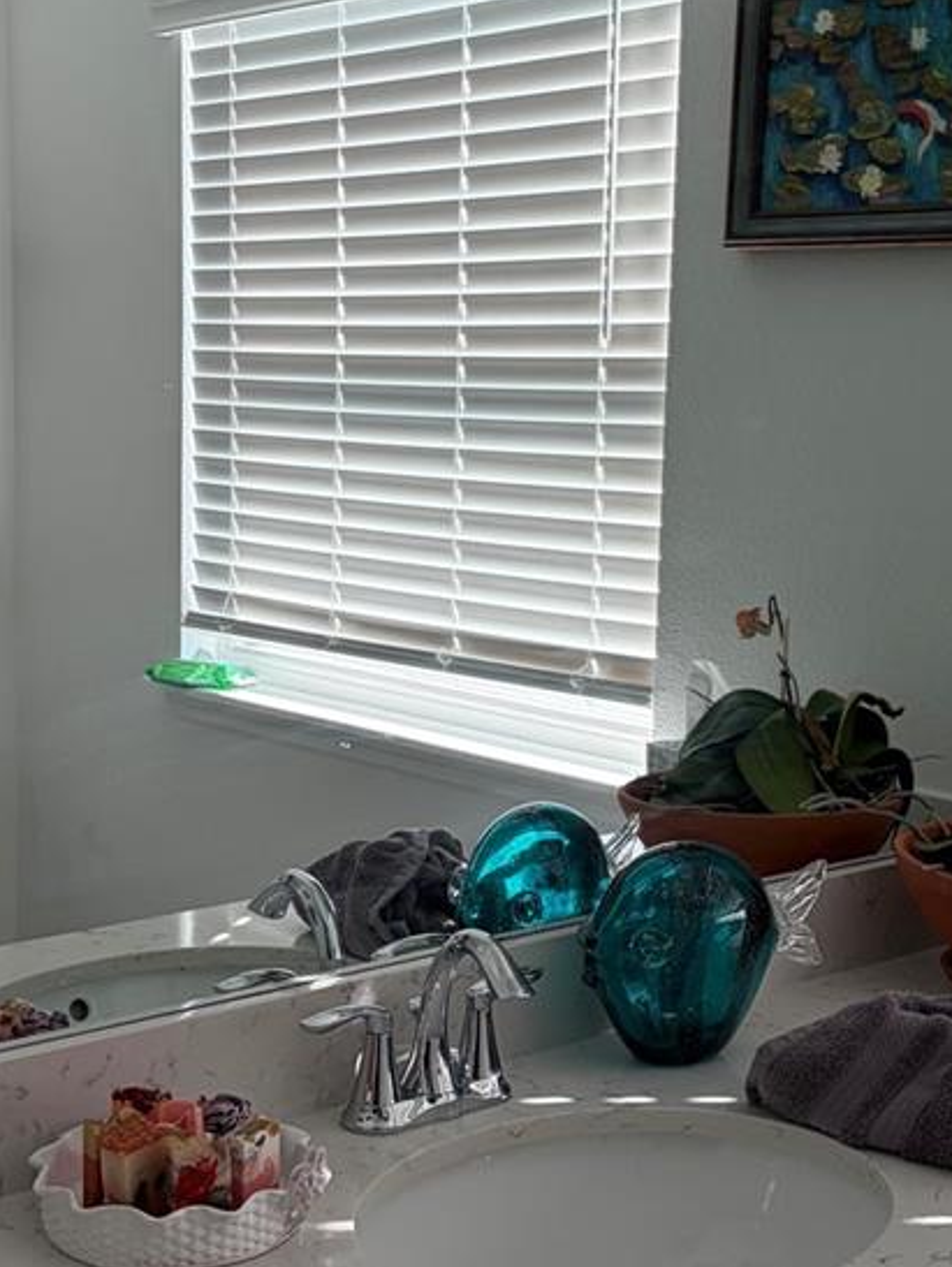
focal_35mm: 57
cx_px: 556
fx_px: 2088
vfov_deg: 33.8
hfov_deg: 25.7
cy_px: 600
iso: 64
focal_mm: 5.96
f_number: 1.6
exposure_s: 1/192
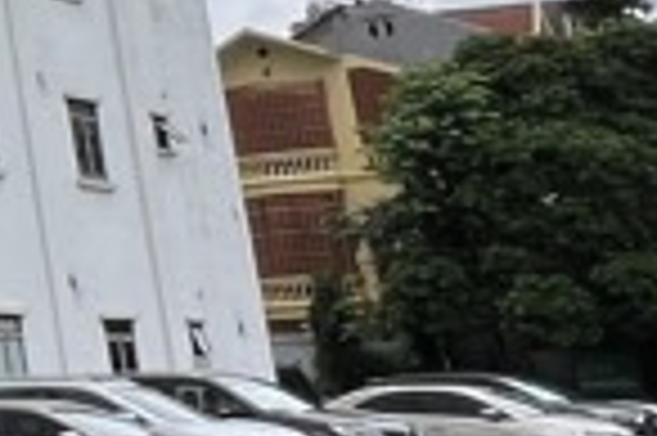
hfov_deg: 14.2
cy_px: -85
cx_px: -940
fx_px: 1732
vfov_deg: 13.9
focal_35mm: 95
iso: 32
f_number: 1.8
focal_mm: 1.57
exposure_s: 1/435
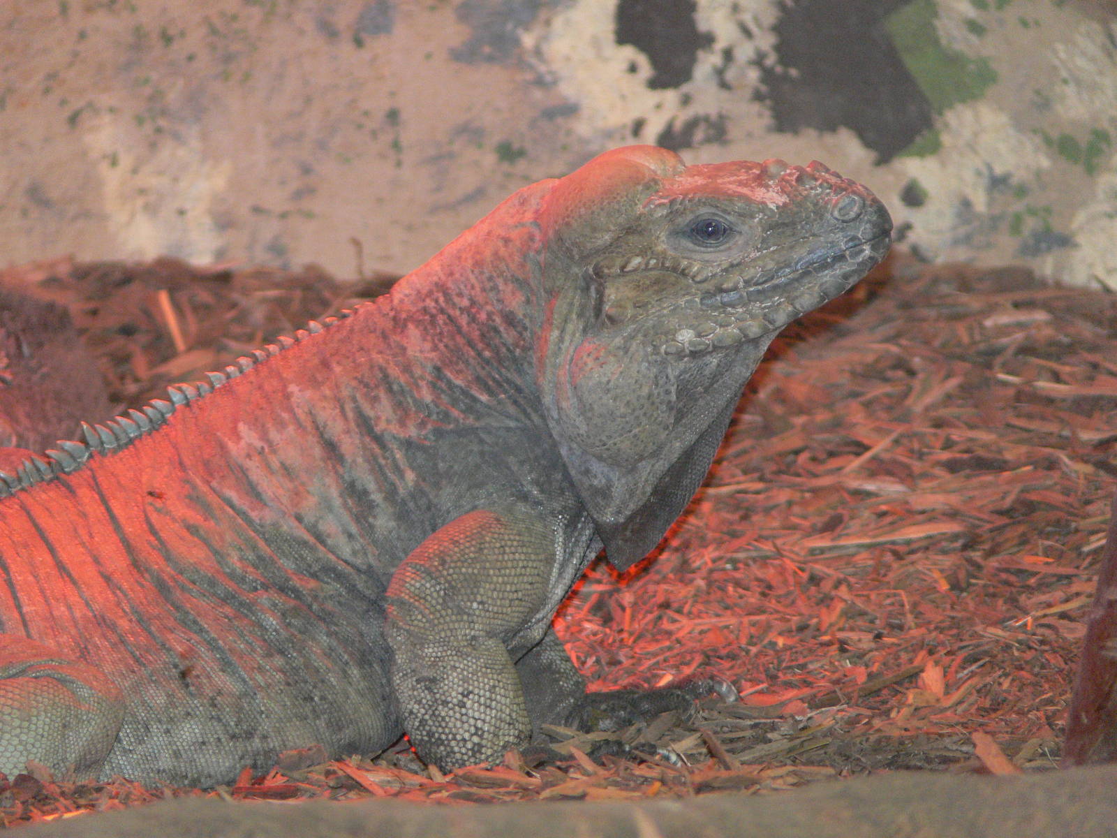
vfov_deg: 3.5
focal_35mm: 420
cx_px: 558
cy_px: 419
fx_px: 13553
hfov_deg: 4.7
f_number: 3.7
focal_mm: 88.8
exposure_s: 1/30
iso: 250
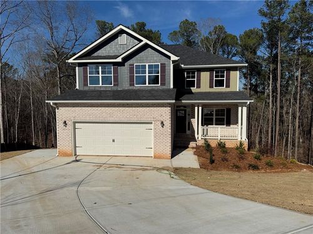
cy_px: 117
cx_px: 156
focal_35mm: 24
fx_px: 217
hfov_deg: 71.6
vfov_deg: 56.8
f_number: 1.78
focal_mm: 6.76
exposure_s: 1/12346
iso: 80
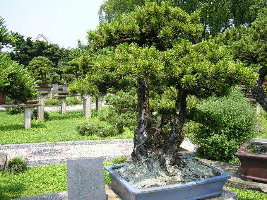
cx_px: 134
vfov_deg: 40.7
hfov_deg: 52.6
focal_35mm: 35
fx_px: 270
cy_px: 100
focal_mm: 5.8
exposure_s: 1/80
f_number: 8
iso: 50
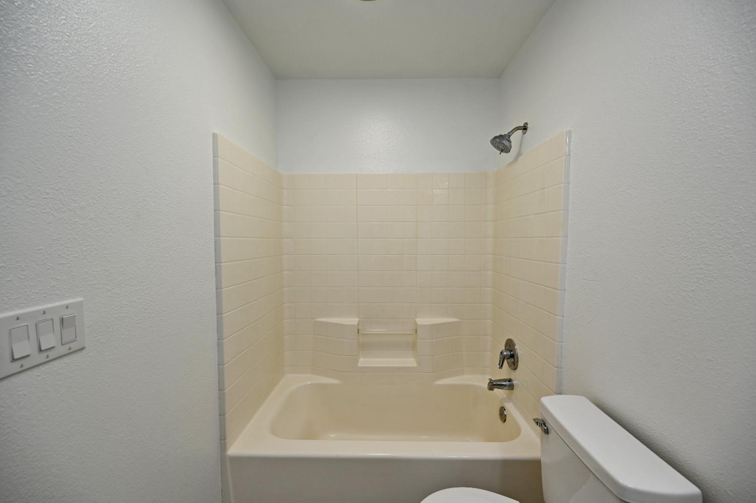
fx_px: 294
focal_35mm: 14
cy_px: 252
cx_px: 378
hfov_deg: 104.3
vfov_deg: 81.1
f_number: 5
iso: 200
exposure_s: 1/100
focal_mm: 14
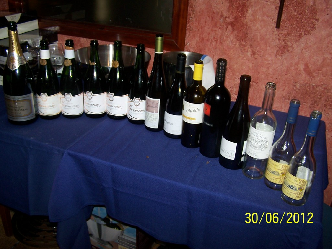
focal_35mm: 38
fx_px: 364
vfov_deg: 37.7
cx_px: 166
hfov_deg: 49.0
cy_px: 124
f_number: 2.8
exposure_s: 1/60
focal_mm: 6.3
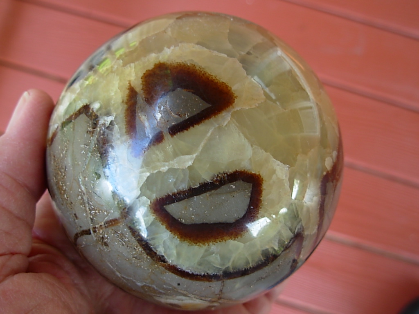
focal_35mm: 38
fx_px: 460
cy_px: 157
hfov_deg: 49.0
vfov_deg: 37.7
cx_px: 210
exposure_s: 1/39.2
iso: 50
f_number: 2.9
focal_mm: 6.3
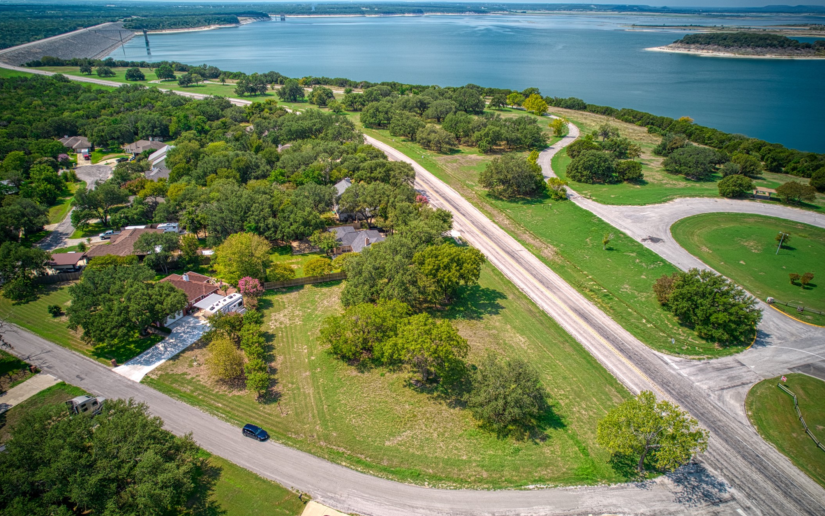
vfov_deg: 52.9
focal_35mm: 23
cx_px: 406
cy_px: 280
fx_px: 517
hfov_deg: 77.1
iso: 100
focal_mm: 8.38
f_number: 2.8
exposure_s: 1/90
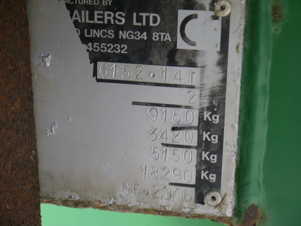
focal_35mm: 72
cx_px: 150
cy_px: 113
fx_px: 626
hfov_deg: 27.0
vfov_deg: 20.4
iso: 500
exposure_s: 1/80
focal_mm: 36
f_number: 5.3
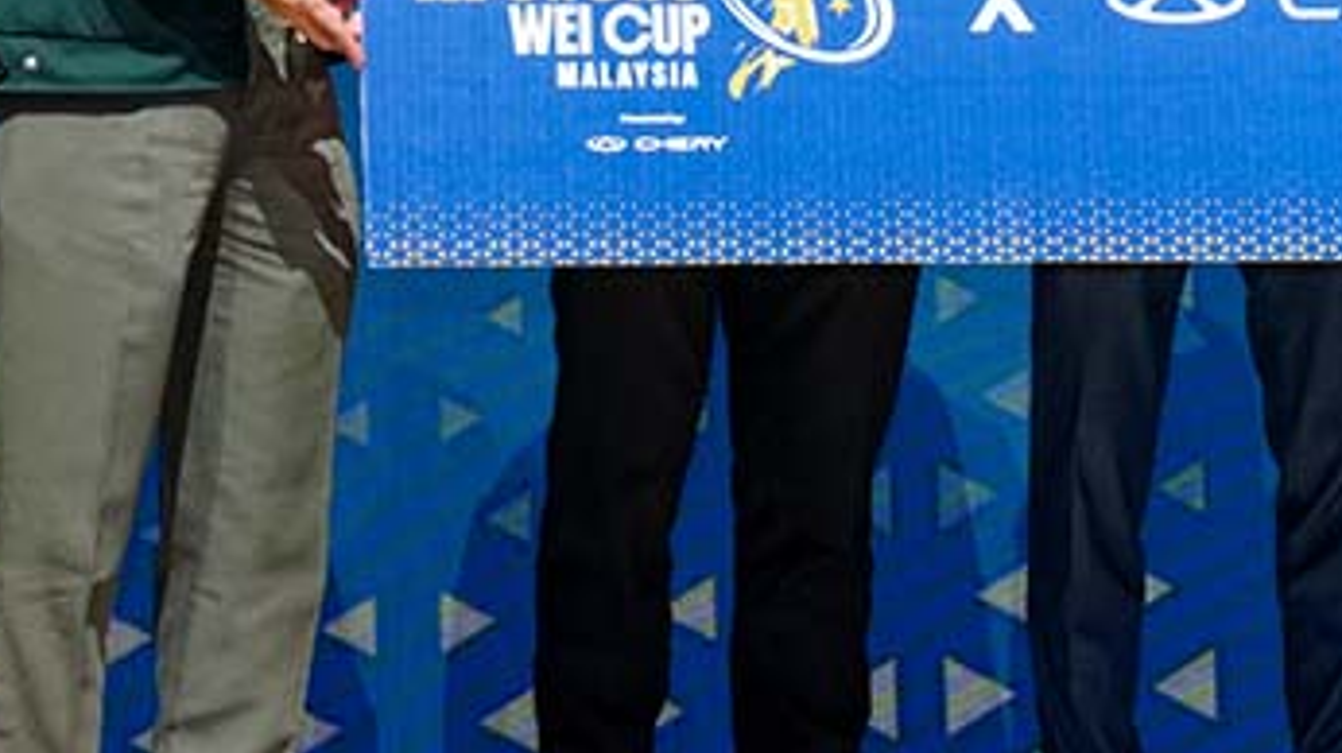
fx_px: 7503
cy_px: -361
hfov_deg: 10.2
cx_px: 966
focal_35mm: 211
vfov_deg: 5.7
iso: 1250
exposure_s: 1/125
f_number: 4
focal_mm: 58
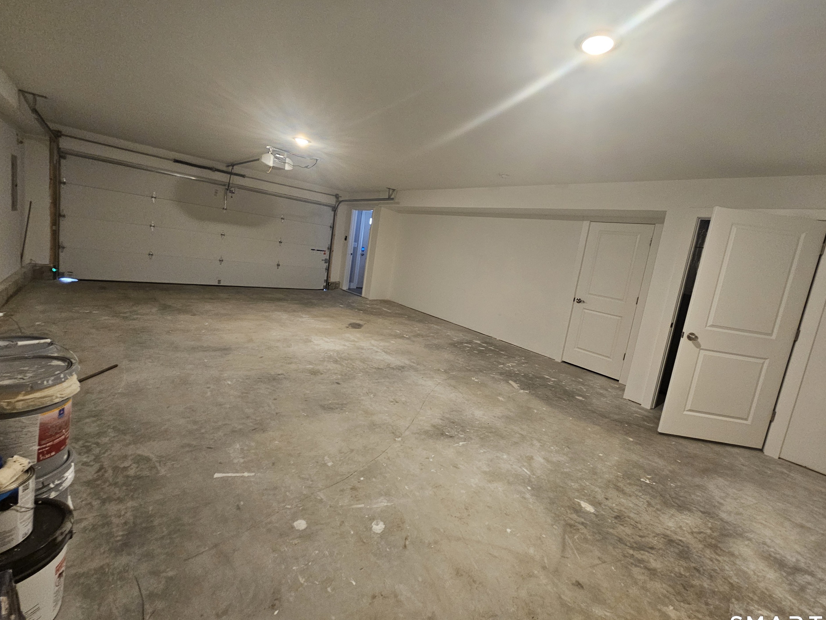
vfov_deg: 85.7
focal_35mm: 14
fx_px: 334
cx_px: 418
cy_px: 306
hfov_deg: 102.1
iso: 320
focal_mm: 2.2
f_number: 2.2
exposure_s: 1/30
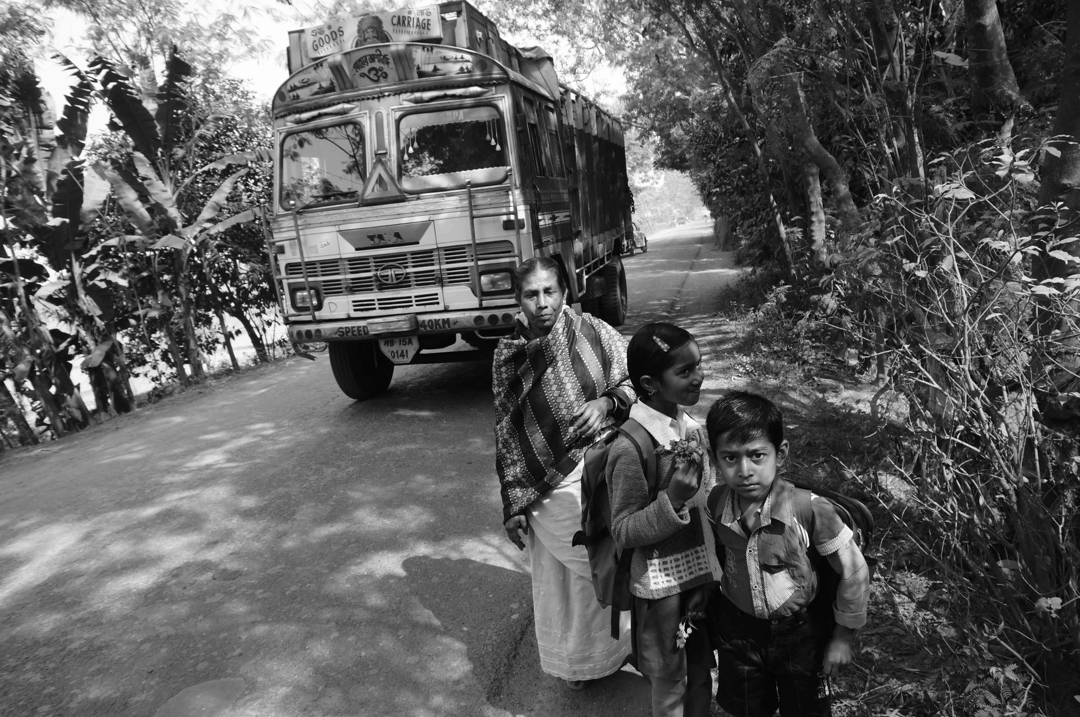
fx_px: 719
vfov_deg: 53.0
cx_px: 540
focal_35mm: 24
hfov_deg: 73.8
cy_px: 358
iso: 800
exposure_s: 1/500
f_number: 7.1
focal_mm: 16
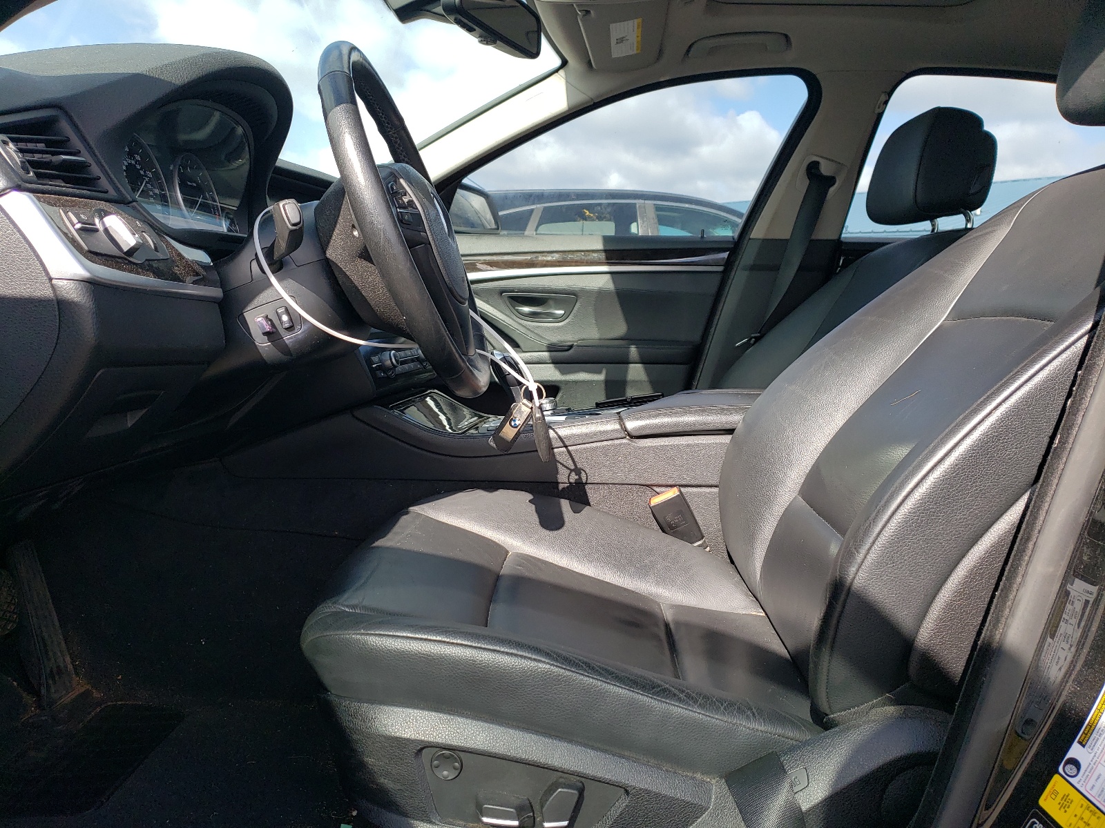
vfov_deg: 53.1
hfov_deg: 67.3
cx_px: 552
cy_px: 414
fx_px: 830
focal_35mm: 26
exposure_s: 1/833
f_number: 1.5
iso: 50
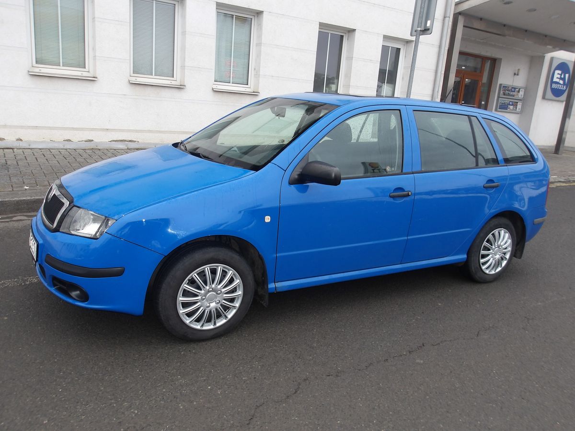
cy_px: 216
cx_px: 288
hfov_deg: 65.3
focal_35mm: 27
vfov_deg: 51.4
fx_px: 448
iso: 100
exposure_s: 1/82
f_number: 3
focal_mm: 4.9
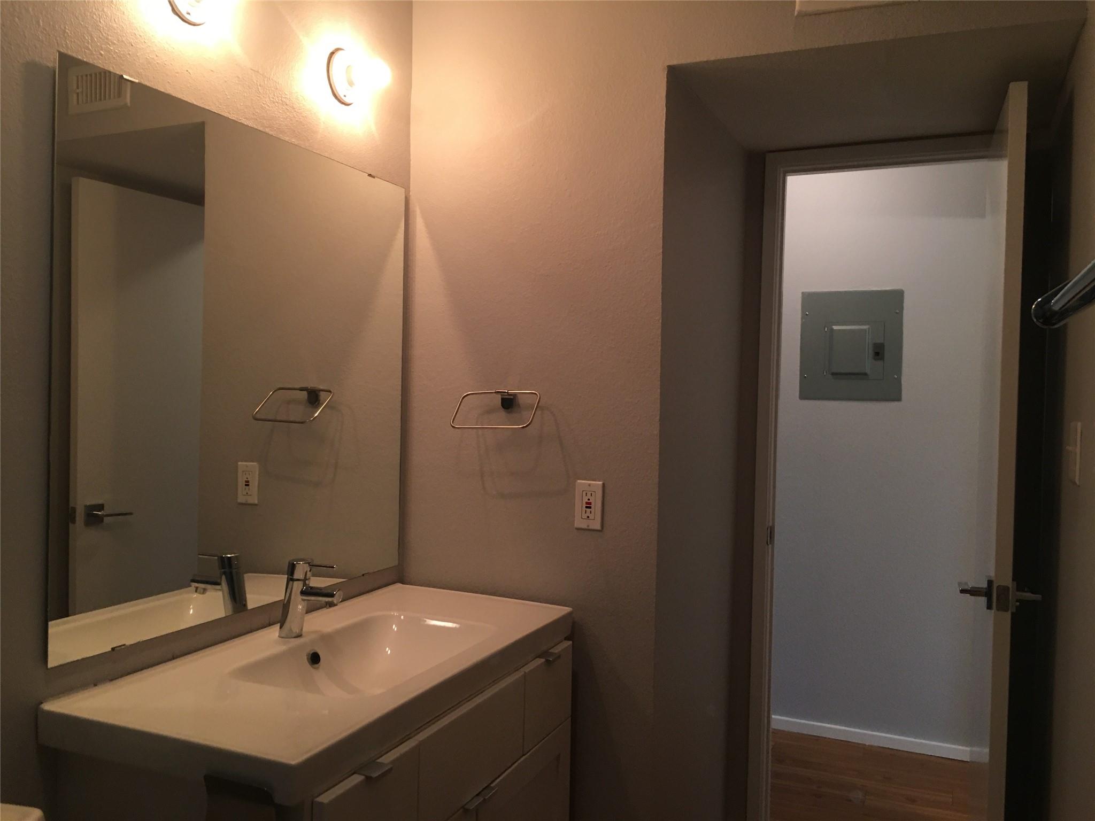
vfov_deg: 48.2
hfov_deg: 61.7
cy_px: 410
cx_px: 548
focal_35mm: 29
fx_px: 917
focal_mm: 4.15
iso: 50
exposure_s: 1/15
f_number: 2.2
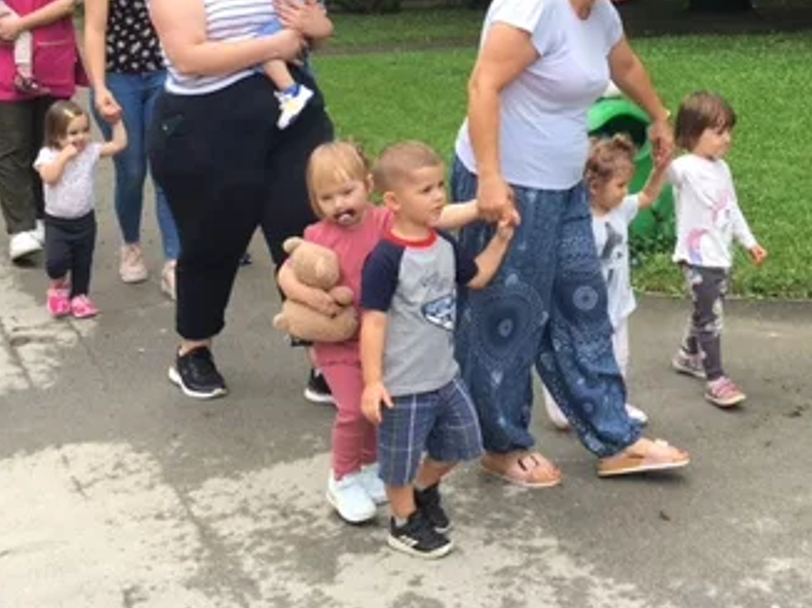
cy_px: 50
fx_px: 1336
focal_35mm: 57
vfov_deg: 24.8
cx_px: 563
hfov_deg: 33.4
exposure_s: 1/223
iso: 25
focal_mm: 4.15
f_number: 2.2
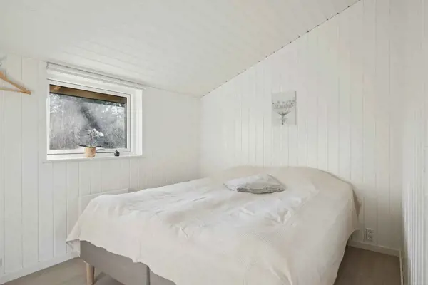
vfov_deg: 61.9
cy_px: 142
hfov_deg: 84.0
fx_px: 238
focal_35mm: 20
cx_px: 214
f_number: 8
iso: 400
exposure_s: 1/15
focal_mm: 20
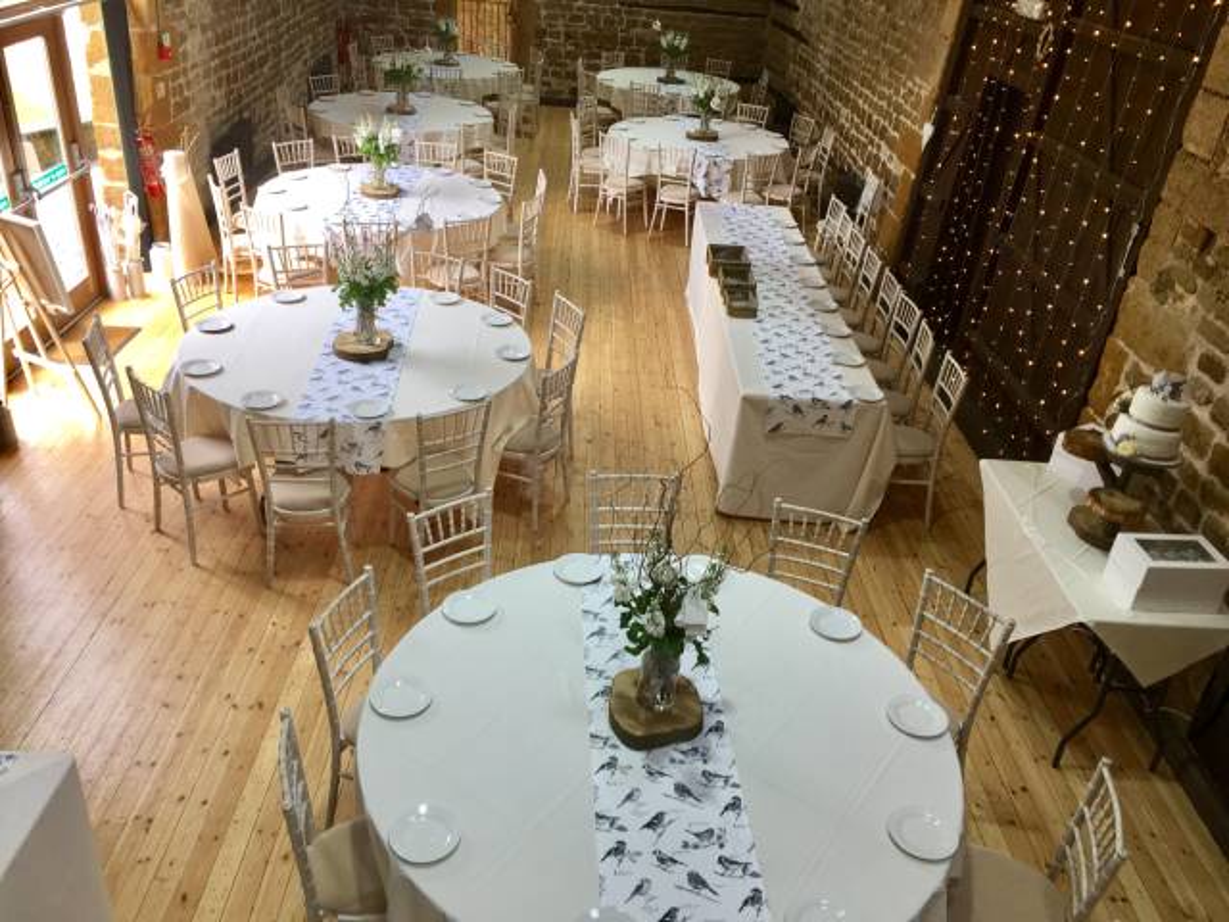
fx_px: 1030
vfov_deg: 48.2
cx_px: 614
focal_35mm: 29
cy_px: 461
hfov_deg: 61.7
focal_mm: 4.15
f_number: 2.2
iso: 32
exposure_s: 1/100
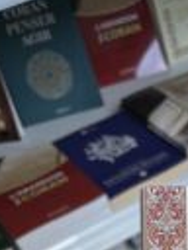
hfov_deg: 16.5
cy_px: 367
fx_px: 587
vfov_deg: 20.8
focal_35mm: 81
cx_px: 284
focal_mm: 5.96
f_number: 1.6
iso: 50
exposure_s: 1/961
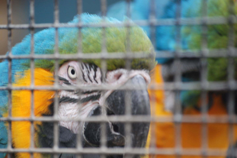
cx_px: 118
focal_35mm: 330
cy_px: 79
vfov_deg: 4.2
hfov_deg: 6.2
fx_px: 2175
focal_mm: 220
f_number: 5.3
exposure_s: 1/100
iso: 400
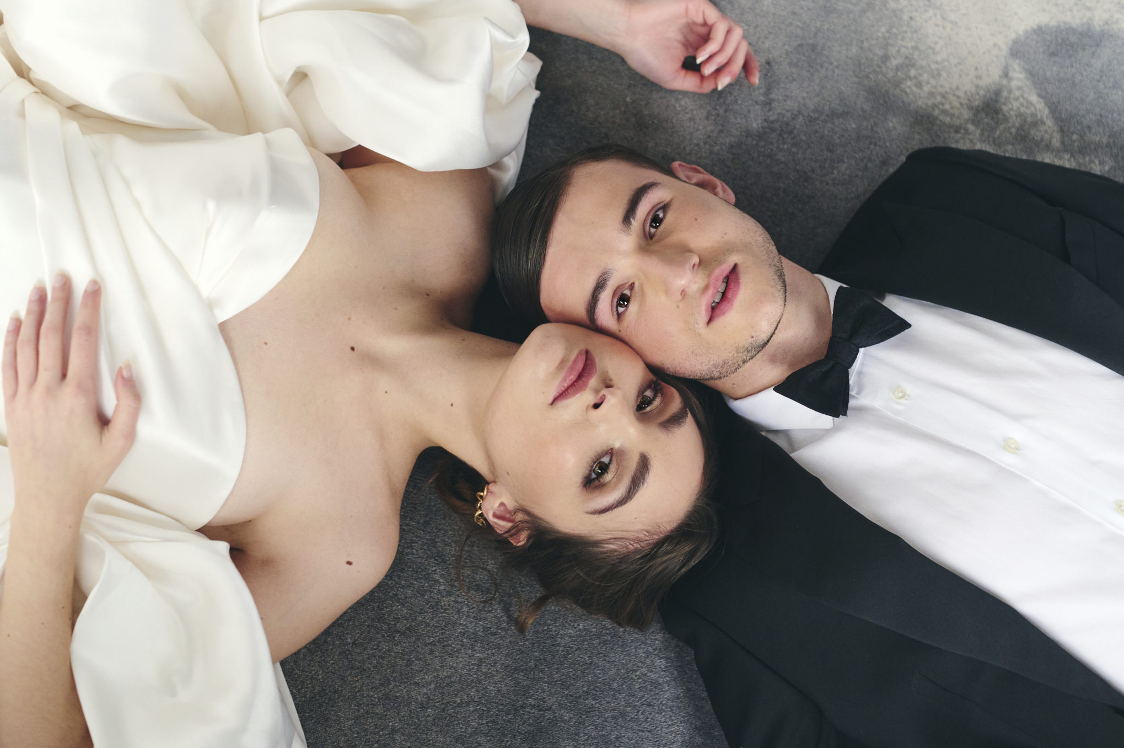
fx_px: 3525
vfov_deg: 12.1
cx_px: 582
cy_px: 282
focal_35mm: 113
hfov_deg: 18.1
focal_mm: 90
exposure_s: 1/250
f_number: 2.8
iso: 1800
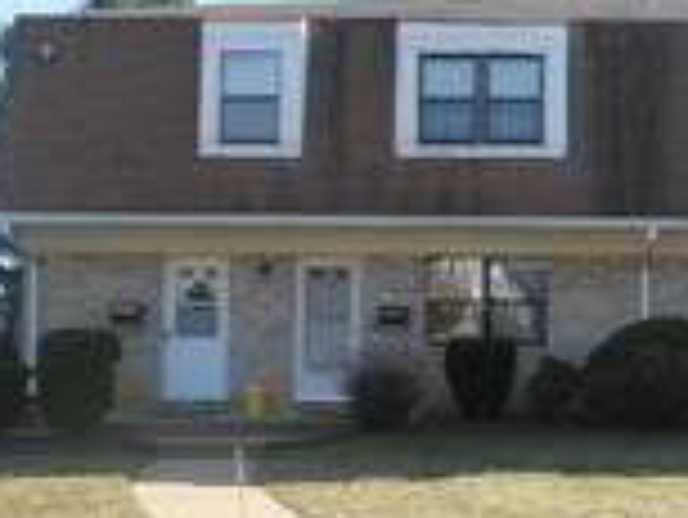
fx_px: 1213
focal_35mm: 61
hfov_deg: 30.9
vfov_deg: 24.0
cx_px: 540
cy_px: 293
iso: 80
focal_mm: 4.9
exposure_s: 1/400
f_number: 3.2
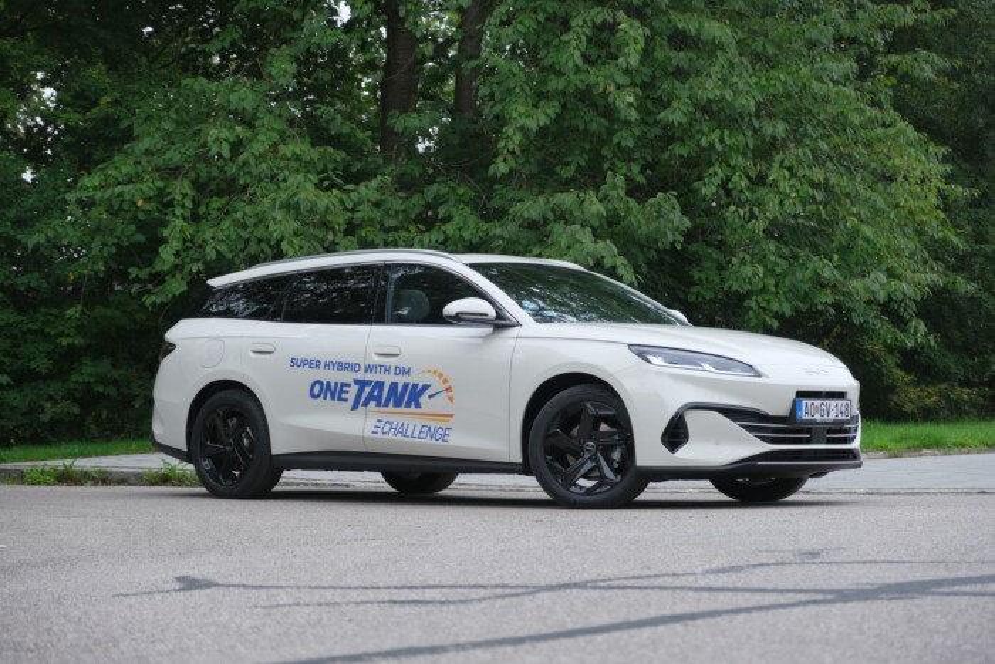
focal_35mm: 83
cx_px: 498
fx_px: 2294
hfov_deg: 24.5
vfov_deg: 16.5
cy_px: 332
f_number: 4.5
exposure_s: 1/180
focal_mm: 55
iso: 320
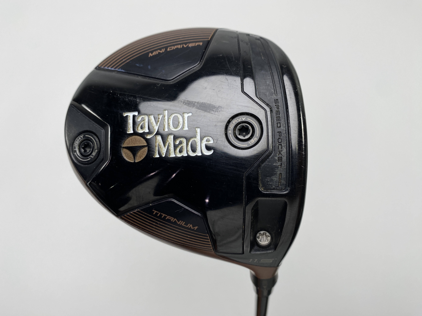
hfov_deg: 67.3
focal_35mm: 26
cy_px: 158
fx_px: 317
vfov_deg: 53.1
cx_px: 211
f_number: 1.8
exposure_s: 1/296
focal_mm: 4.25
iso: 32
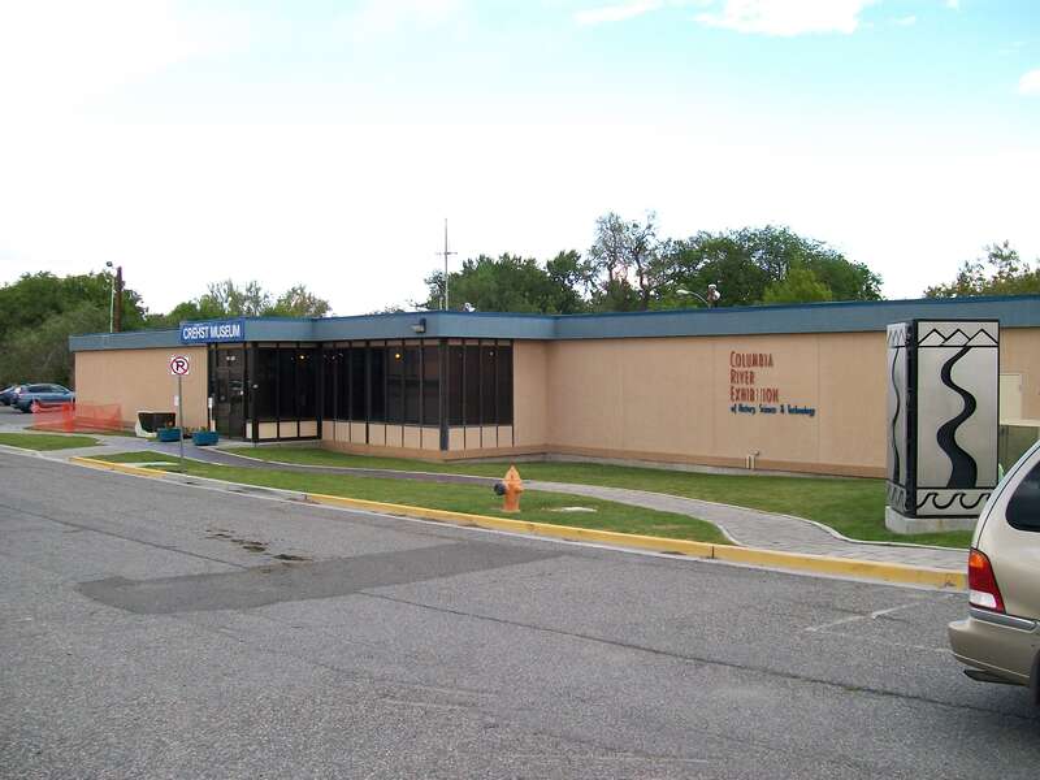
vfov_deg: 39.7
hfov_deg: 51.4
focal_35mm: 36
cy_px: 390
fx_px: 1082
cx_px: 520
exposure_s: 1/400
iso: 80
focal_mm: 6
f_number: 2.7
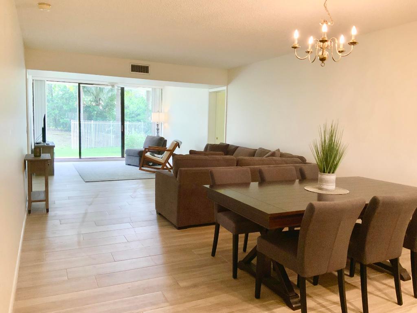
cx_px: 208
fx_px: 349
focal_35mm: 29
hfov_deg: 61.7
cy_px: 156
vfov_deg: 48.2
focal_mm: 3
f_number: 1.8
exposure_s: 1/60
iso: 160
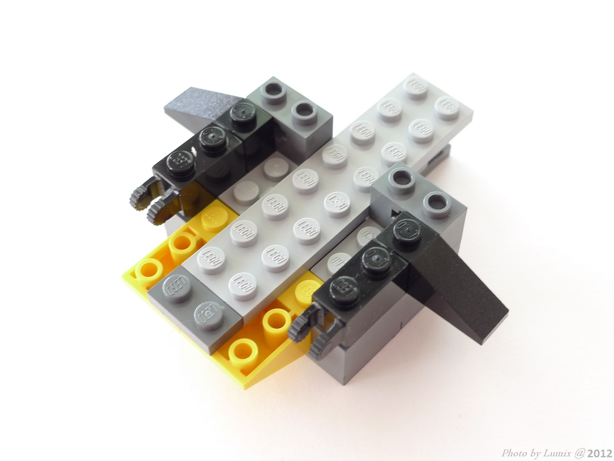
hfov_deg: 36.8
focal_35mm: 52
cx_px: 307
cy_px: 230
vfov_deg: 28.0
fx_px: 922
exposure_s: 1/20
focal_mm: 11.1
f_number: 2.8
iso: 80
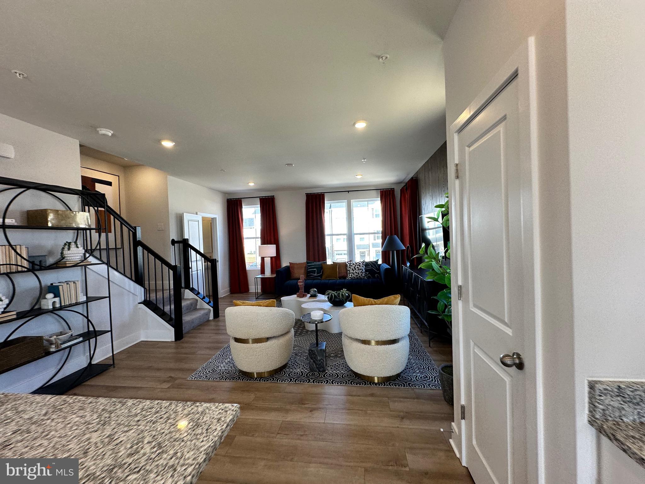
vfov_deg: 85.7
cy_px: 242
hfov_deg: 102.1
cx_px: 322
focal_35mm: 14
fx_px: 261
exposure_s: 1/120
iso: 80
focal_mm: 2.22
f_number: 2.2
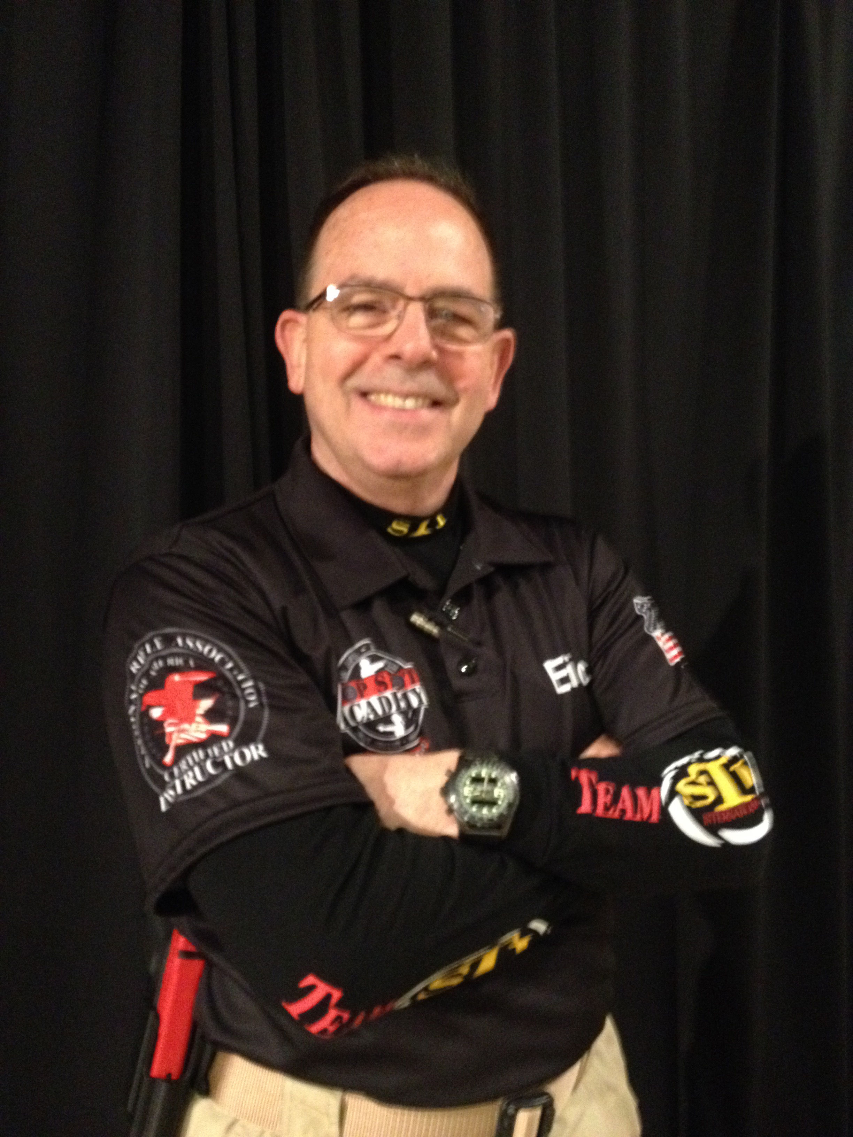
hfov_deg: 40.7
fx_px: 1150
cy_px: 568
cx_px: 426
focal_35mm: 35
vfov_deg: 52.6
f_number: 2.4
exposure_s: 1/15
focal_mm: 4.28
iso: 500
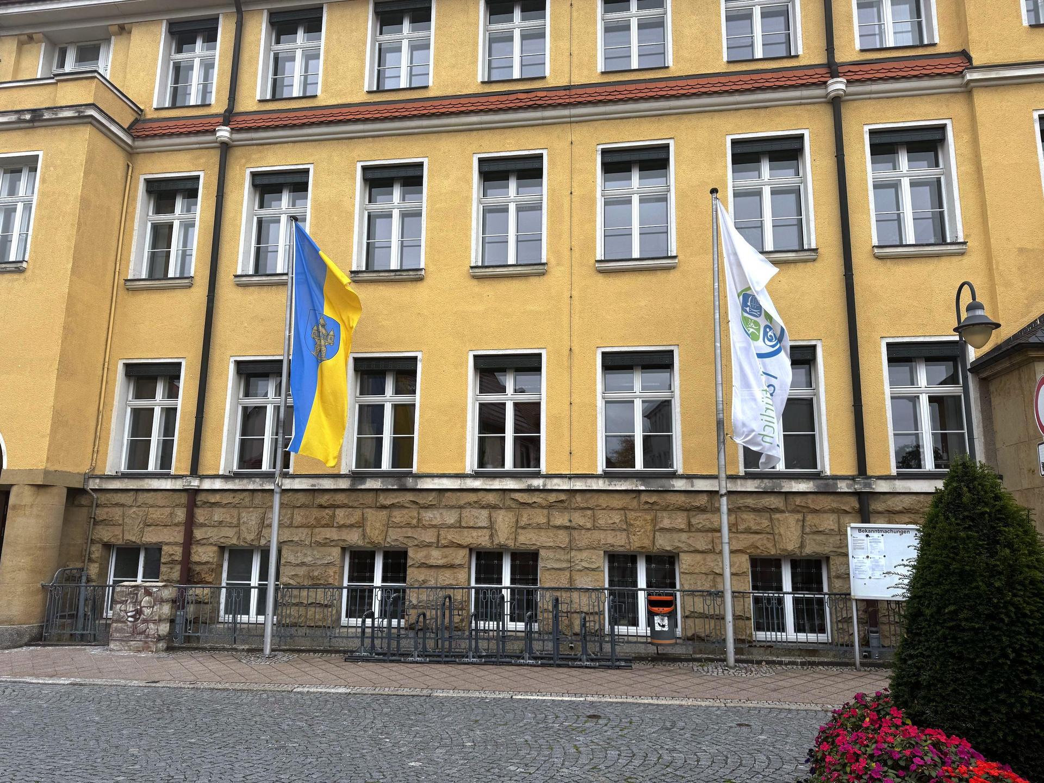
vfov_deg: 56.8
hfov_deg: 71.6
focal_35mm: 24
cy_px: 392
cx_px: 522
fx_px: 724
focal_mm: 6.76
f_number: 1.78
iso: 80
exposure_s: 1/739
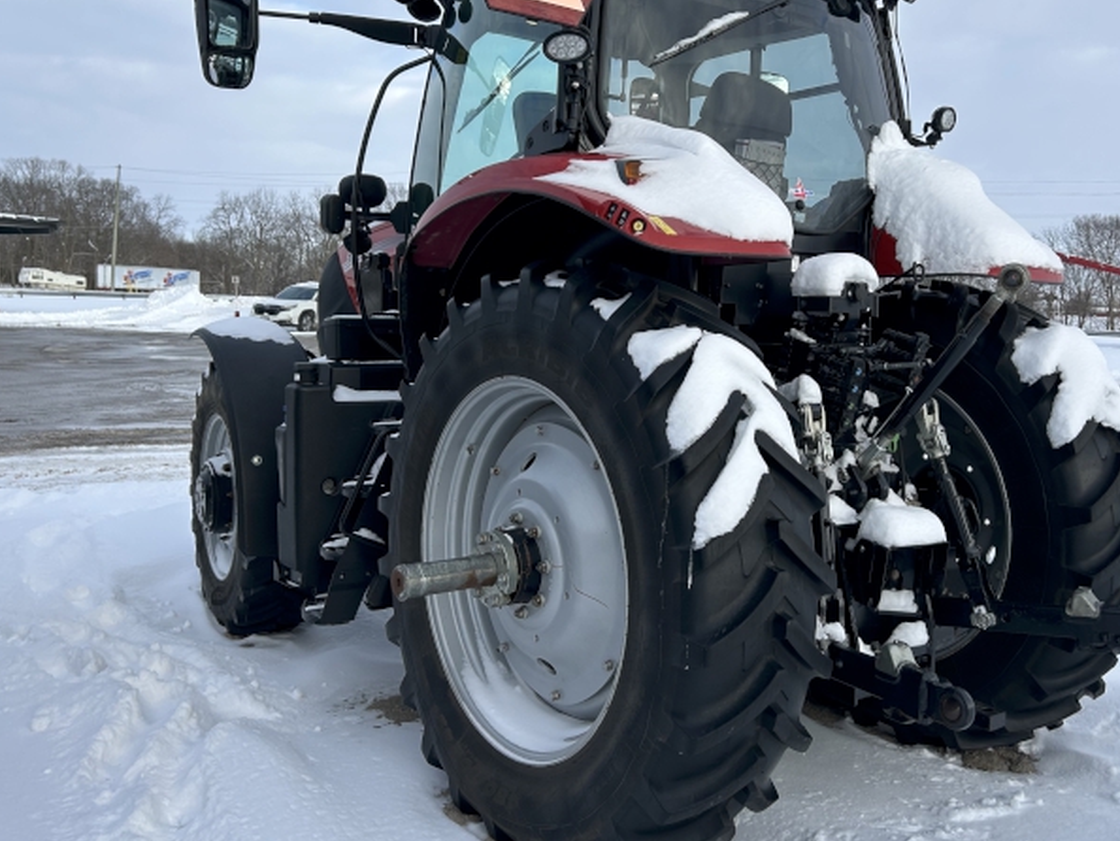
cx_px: 635
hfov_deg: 52.4
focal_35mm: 35
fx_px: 1133
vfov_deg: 40.6
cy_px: 343
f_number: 1.5
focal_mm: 5.7
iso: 50
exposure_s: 1/2208
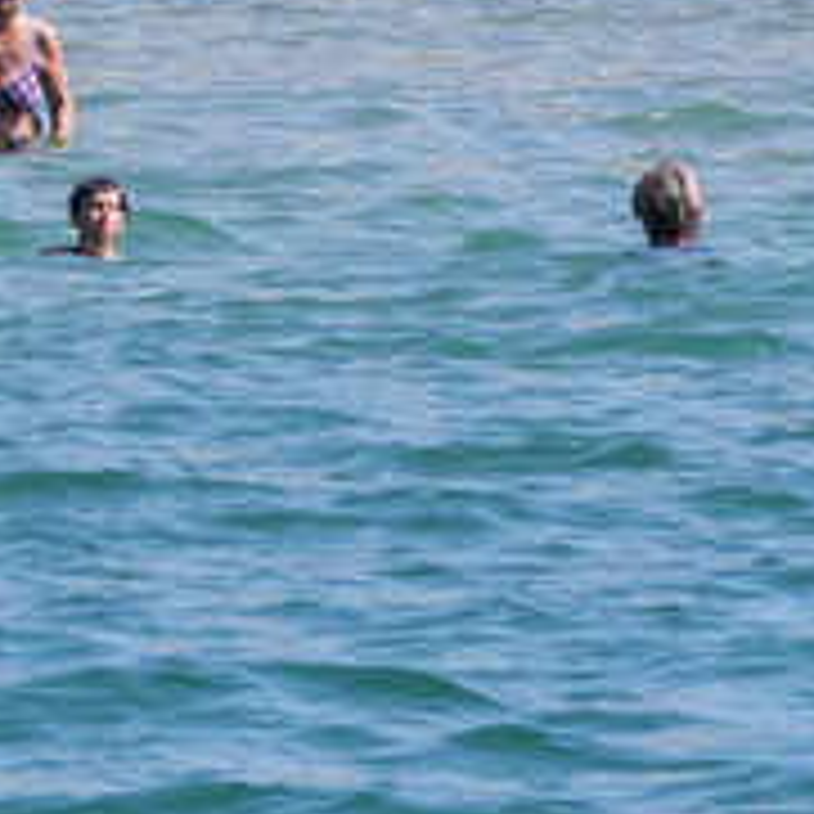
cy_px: -1288
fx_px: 28866
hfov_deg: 1.6
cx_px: -1588
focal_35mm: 1085
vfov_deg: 1.6
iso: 200
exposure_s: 1/800
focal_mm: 120
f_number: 6.3
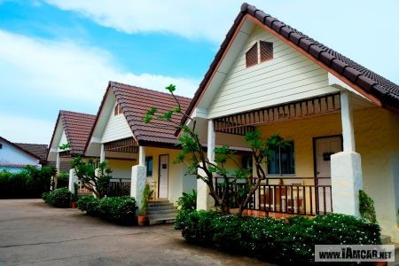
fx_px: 299
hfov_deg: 67.4
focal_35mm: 27
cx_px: 200
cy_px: 133
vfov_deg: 47.9
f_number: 6.4
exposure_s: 1/420
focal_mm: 18
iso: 400
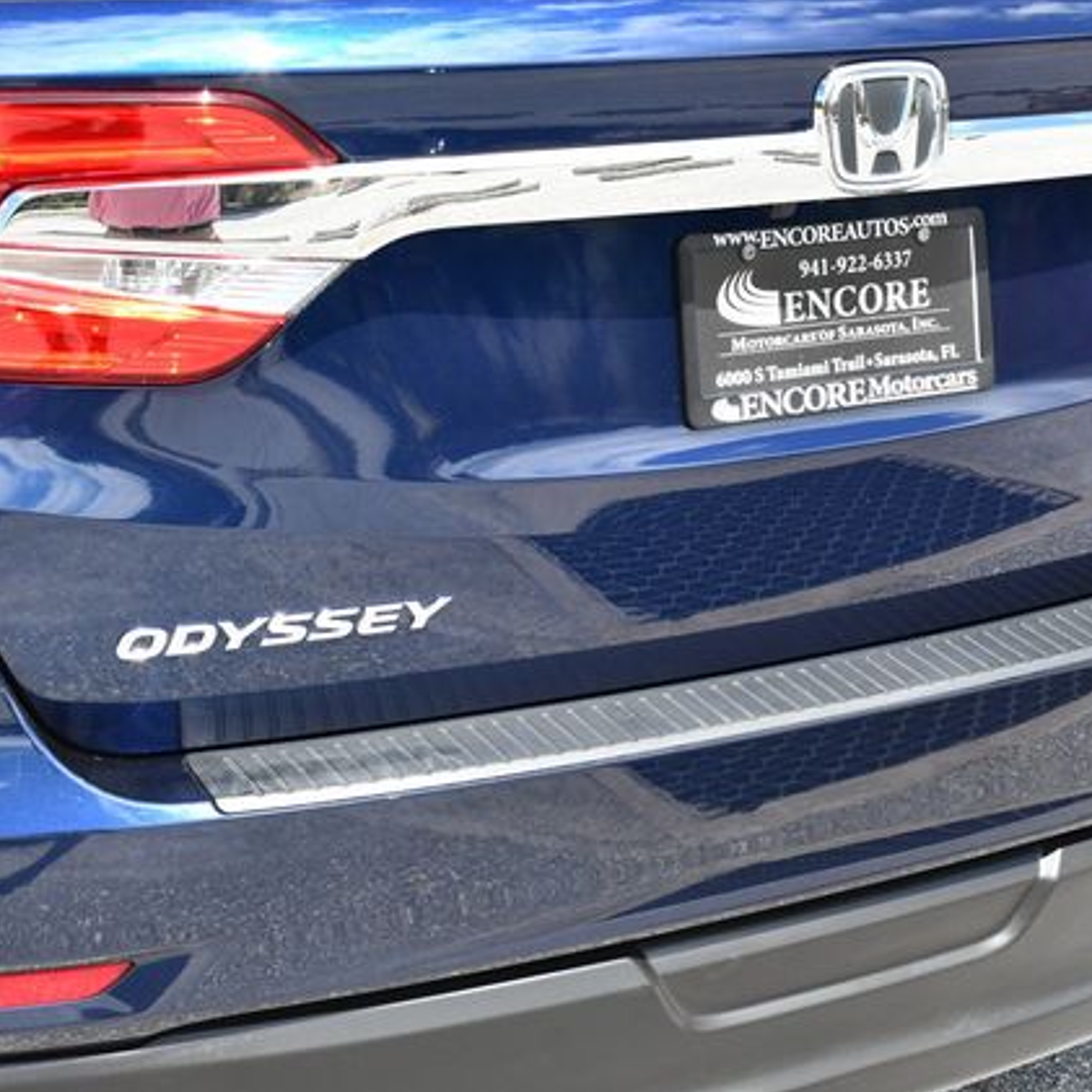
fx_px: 2677
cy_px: 545
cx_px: 659
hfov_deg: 23.0
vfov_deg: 23.1
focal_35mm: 75
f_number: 7.1
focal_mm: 29
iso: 200
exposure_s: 1/250
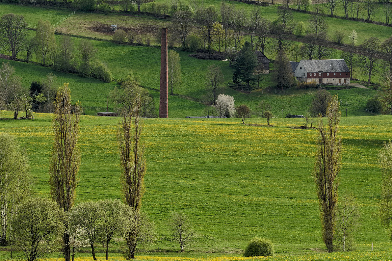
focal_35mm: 247
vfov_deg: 5.6
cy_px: 66
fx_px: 2687
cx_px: 255
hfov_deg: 8.3
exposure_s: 1/160
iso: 200
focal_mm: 143.5
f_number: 8
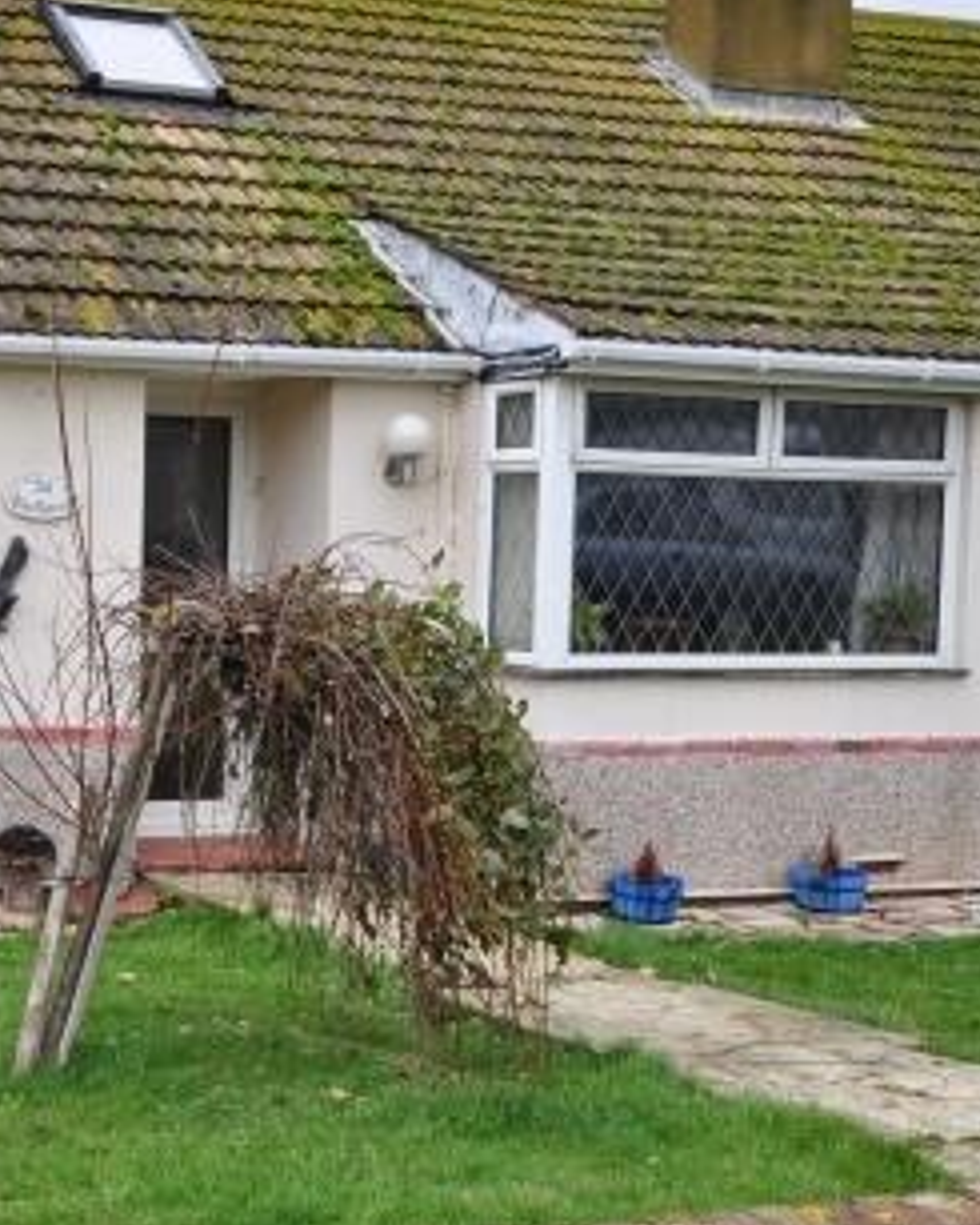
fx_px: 2066
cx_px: 12
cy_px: 596
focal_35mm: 57
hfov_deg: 25.4
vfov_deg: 33.0
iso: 200
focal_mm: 20
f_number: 11
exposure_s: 1/40
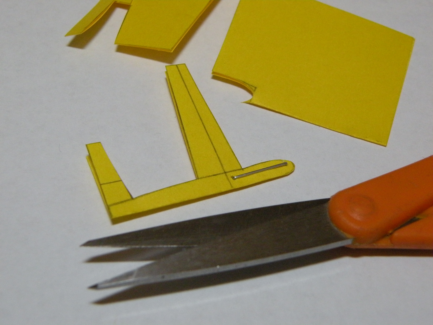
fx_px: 700
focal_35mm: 56
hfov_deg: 34.3
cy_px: 162
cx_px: 216
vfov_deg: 26.1
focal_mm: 9.8
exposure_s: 1/64
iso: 400
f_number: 3.5
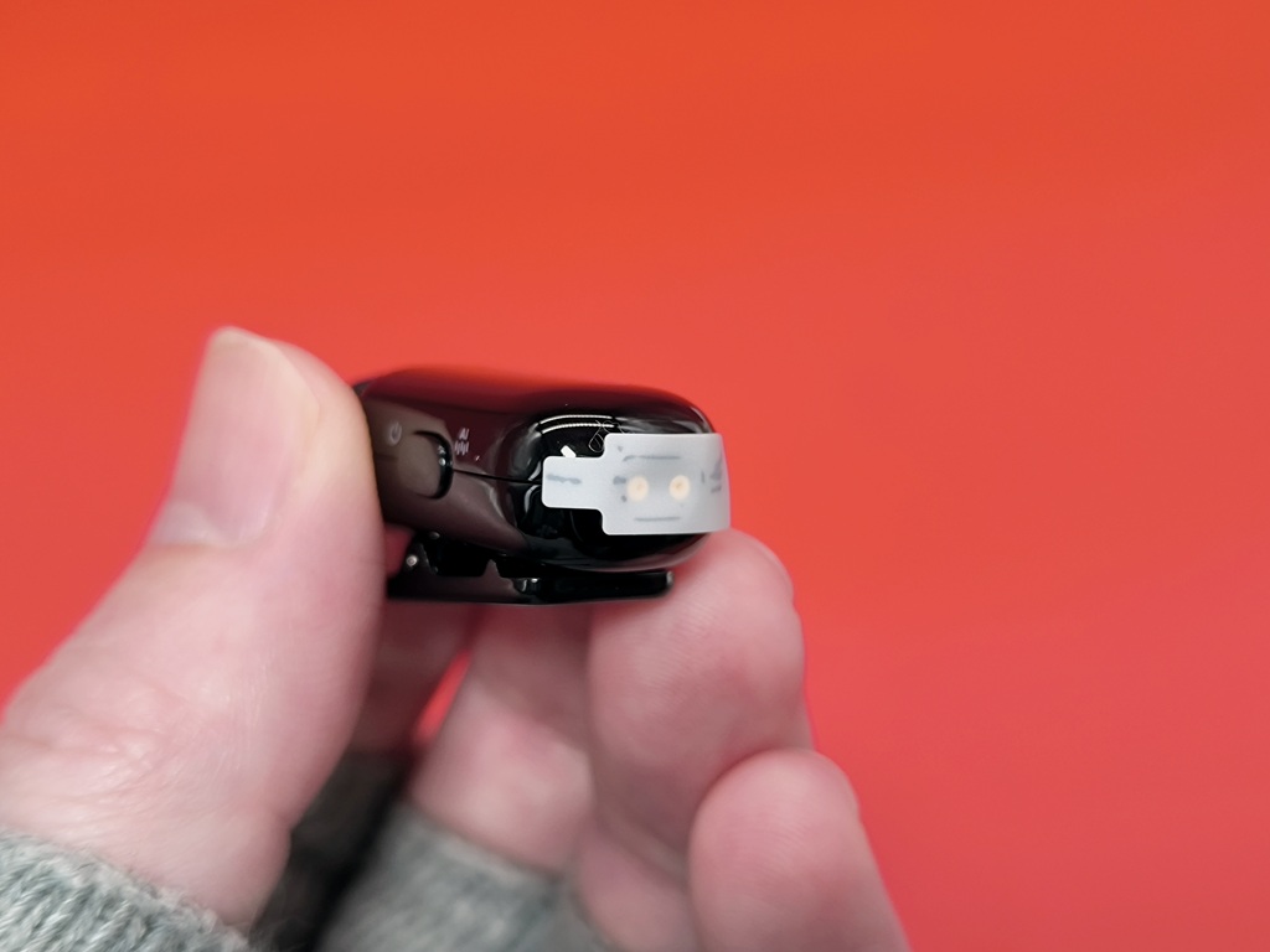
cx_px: 635
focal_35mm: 46
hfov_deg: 41.2
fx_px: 1688
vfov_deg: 31.5
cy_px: 476
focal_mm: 6.14
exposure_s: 1/100
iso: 800
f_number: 1.65
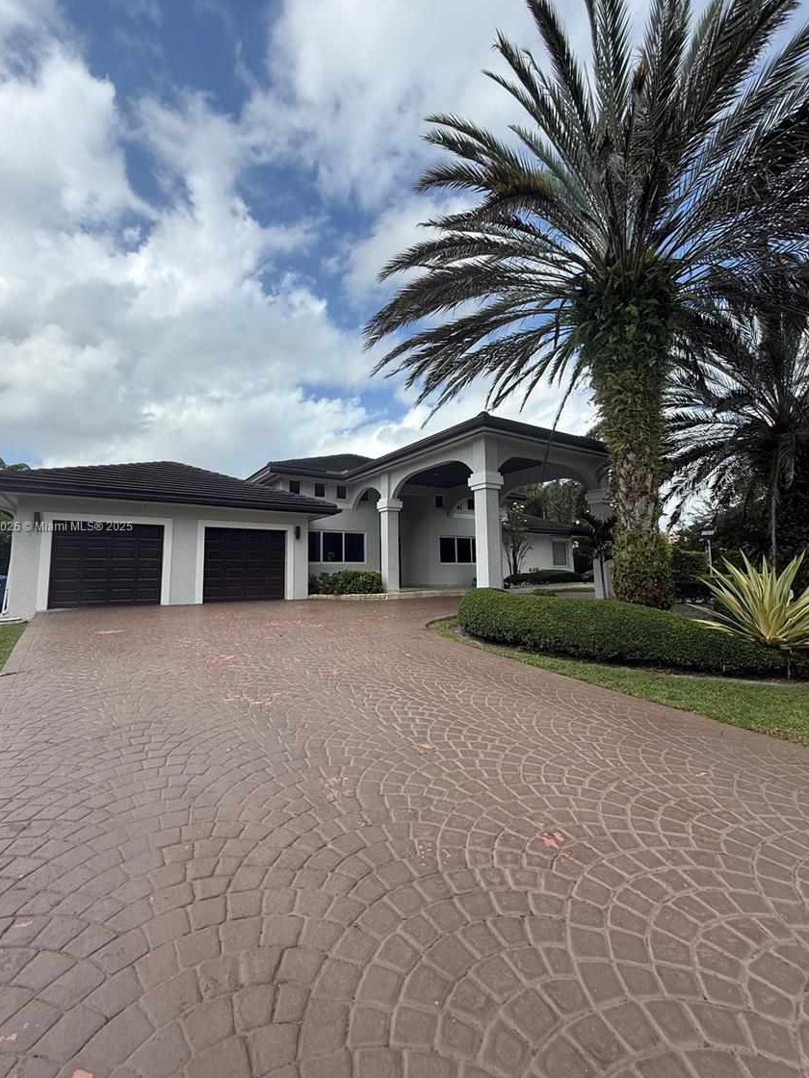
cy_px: 527
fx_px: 467
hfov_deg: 81.7
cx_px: 390
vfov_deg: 98.2
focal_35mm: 15
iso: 50
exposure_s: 1/1961
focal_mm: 2.22
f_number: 2.2
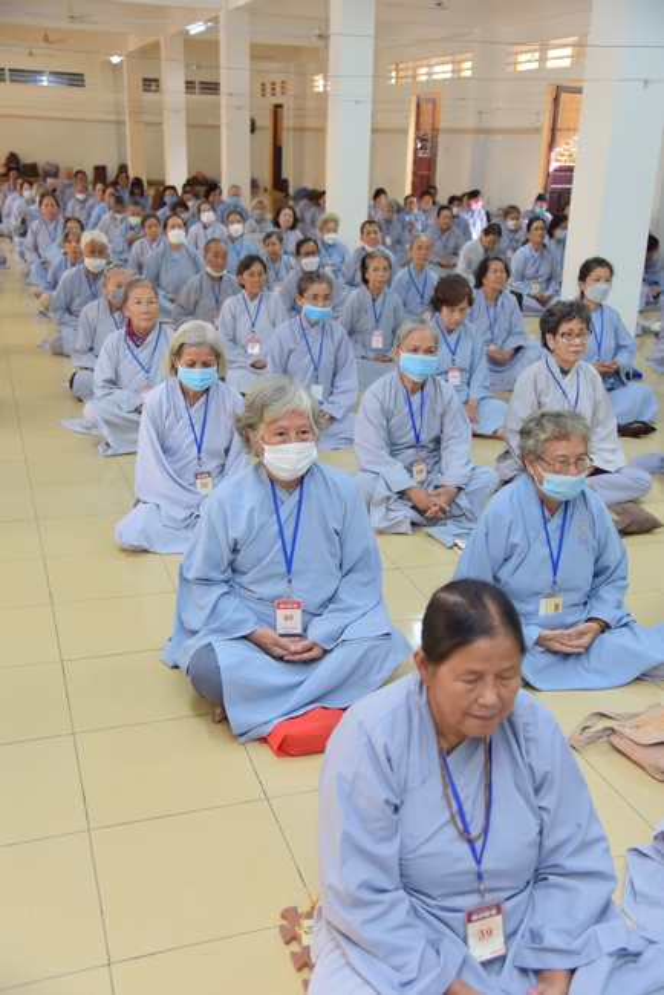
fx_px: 1050
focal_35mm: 38
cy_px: 498
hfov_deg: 35.1
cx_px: 332
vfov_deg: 50.7
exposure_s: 1/60
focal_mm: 38
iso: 800
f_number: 4.5
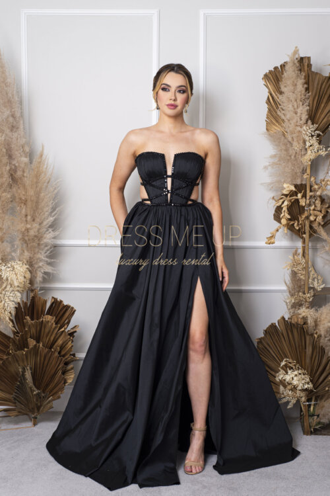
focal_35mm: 50
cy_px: 248
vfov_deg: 39.6
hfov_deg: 27.0
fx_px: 687
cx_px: 165
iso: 100
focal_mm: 50
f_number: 5
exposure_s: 1/80
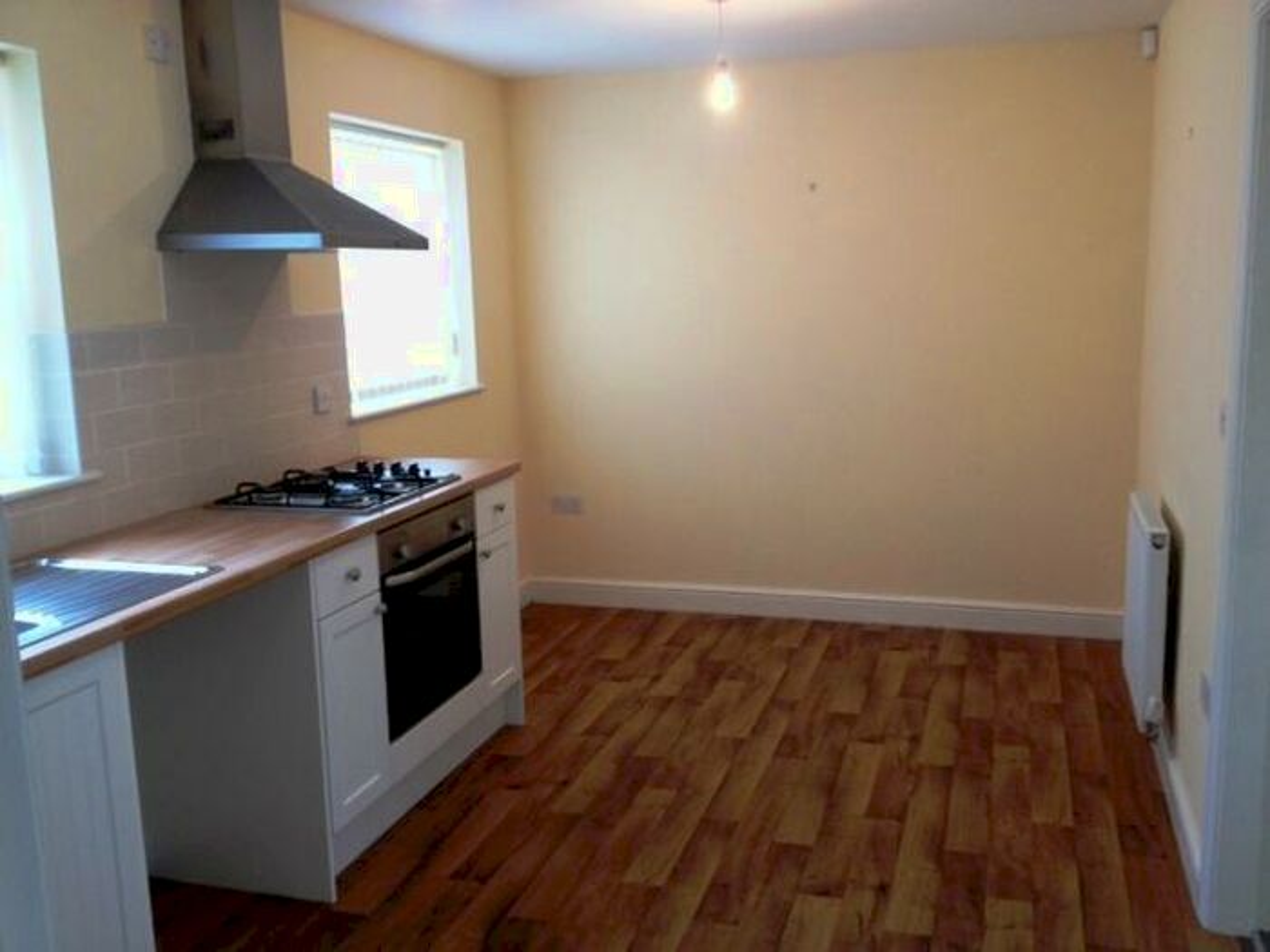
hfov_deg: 52.6
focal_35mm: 35
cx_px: 635
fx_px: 1284
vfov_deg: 40.7
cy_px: 476
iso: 64
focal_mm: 4.28
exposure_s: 1/20
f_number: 2.4
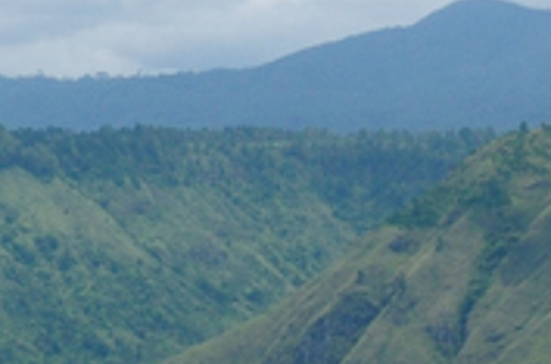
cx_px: -671
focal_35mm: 256
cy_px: 694
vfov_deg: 5.2
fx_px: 3908
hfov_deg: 7.6
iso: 200
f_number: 10
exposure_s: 1/125
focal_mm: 24
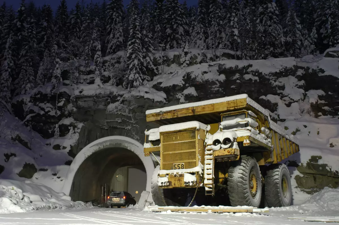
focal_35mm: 36
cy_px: 112
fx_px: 339
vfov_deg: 36.8
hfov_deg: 53.2
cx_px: 170
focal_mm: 24
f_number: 11
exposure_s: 6
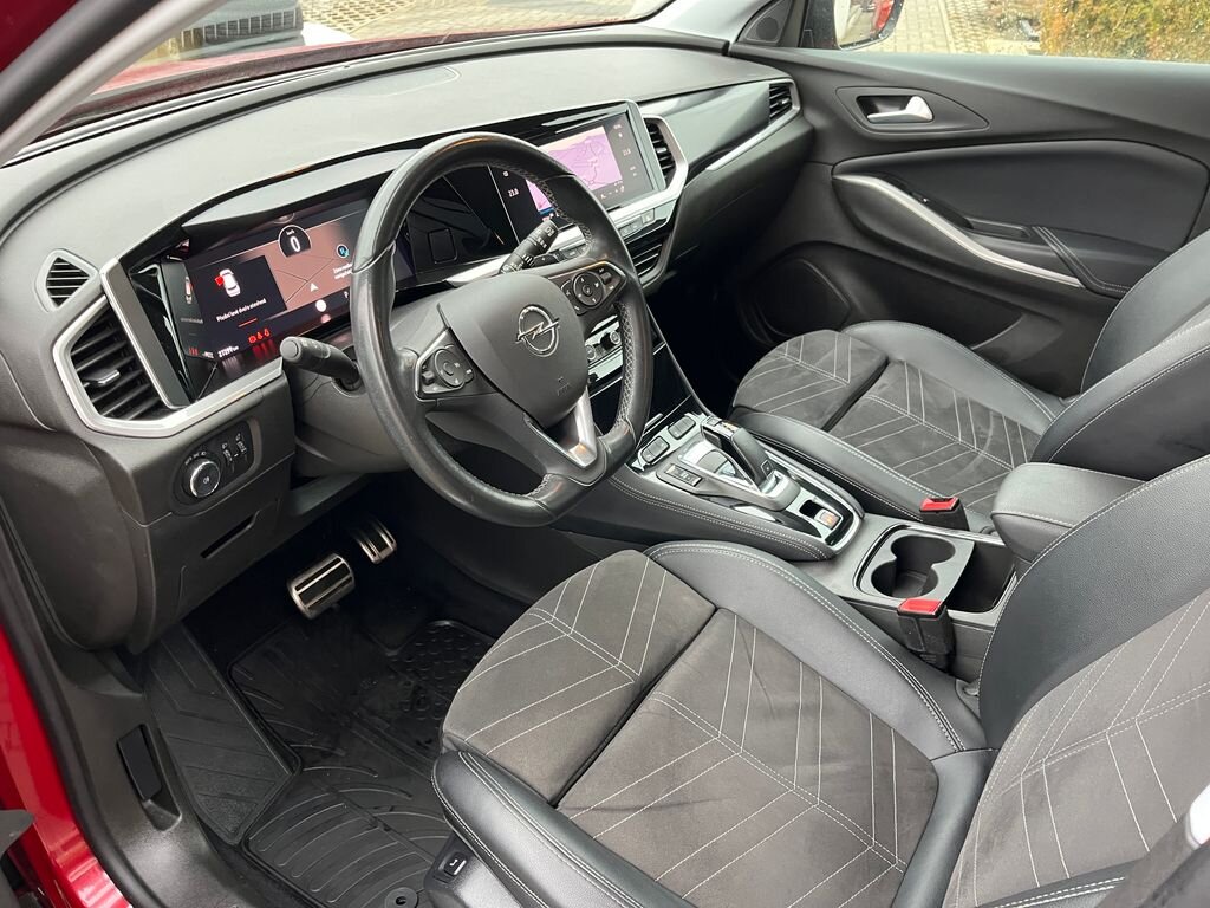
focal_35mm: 26
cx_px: 605
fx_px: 909
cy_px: 454
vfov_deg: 53.1
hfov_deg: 67.3
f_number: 1.6
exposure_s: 1/60
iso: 250
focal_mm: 5.1
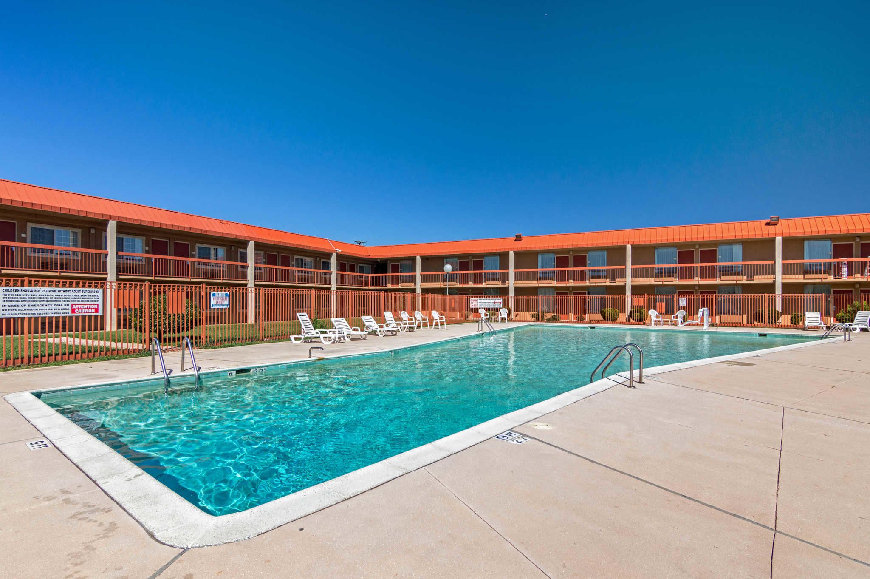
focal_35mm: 16
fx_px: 398
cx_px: 435
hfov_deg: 95.0
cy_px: 290
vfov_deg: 72.0
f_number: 8
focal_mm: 11
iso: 400
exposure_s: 1/250
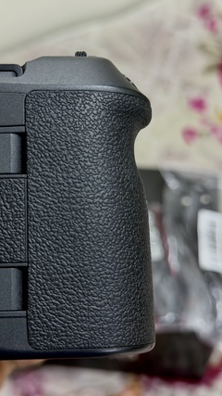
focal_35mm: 56
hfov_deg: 21.4
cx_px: 86
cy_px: 196
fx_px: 586
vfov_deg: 37.2
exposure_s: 1/40
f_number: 1.78
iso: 400
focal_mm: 6.76
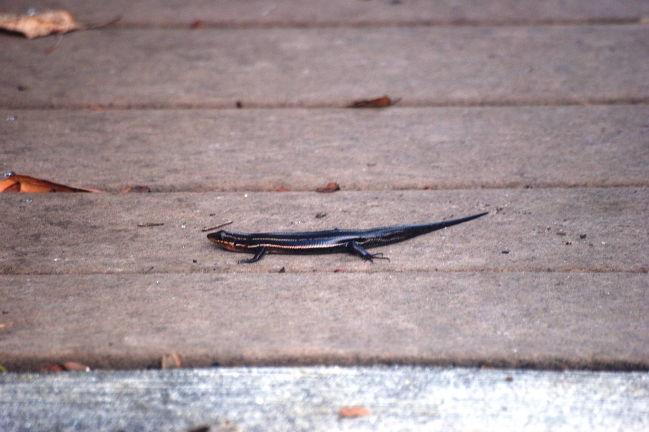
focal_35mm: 452
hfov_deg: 4.6
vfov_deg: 3.0
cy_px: 216
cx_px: 325
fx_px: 8147
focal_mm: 300
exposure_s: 1/200
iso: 400
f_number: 5.6
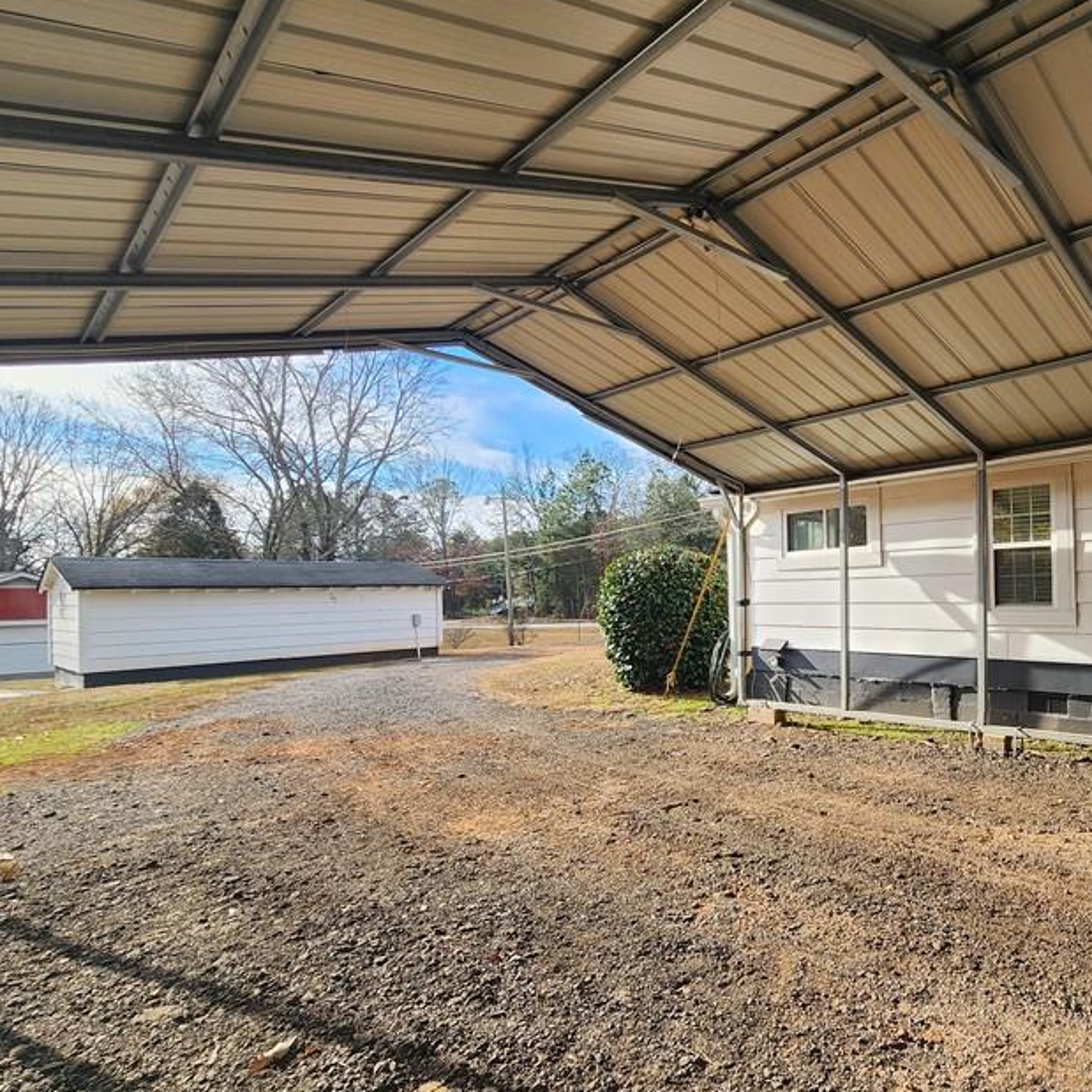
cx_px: 831
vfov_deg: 77.5
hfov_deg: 71.8
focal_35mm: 19
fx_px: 678
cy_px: 595
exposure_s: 1/532
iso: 50
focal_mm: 2.2
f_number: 2.2
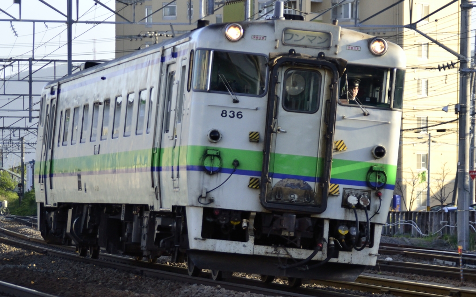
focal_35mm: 208
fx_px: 2692
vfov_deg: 6.3
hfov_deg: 10.1
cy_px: 146
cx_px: 238
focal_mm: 135
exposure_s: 1/1250
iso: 800
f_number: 6
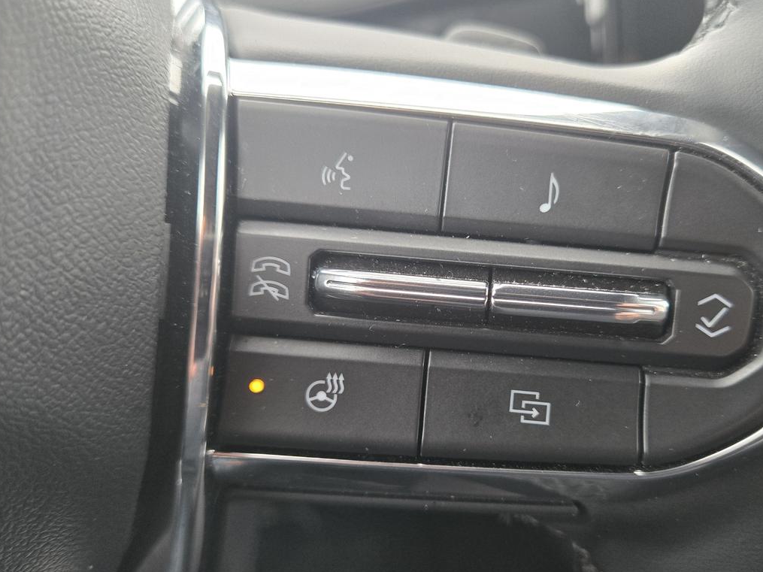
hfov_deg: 61.3
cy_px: 322
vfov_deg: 48.1
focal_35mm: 29
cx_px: 447
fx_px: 639
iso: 200
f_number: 1.8
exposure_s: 1/120
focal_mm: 5.4
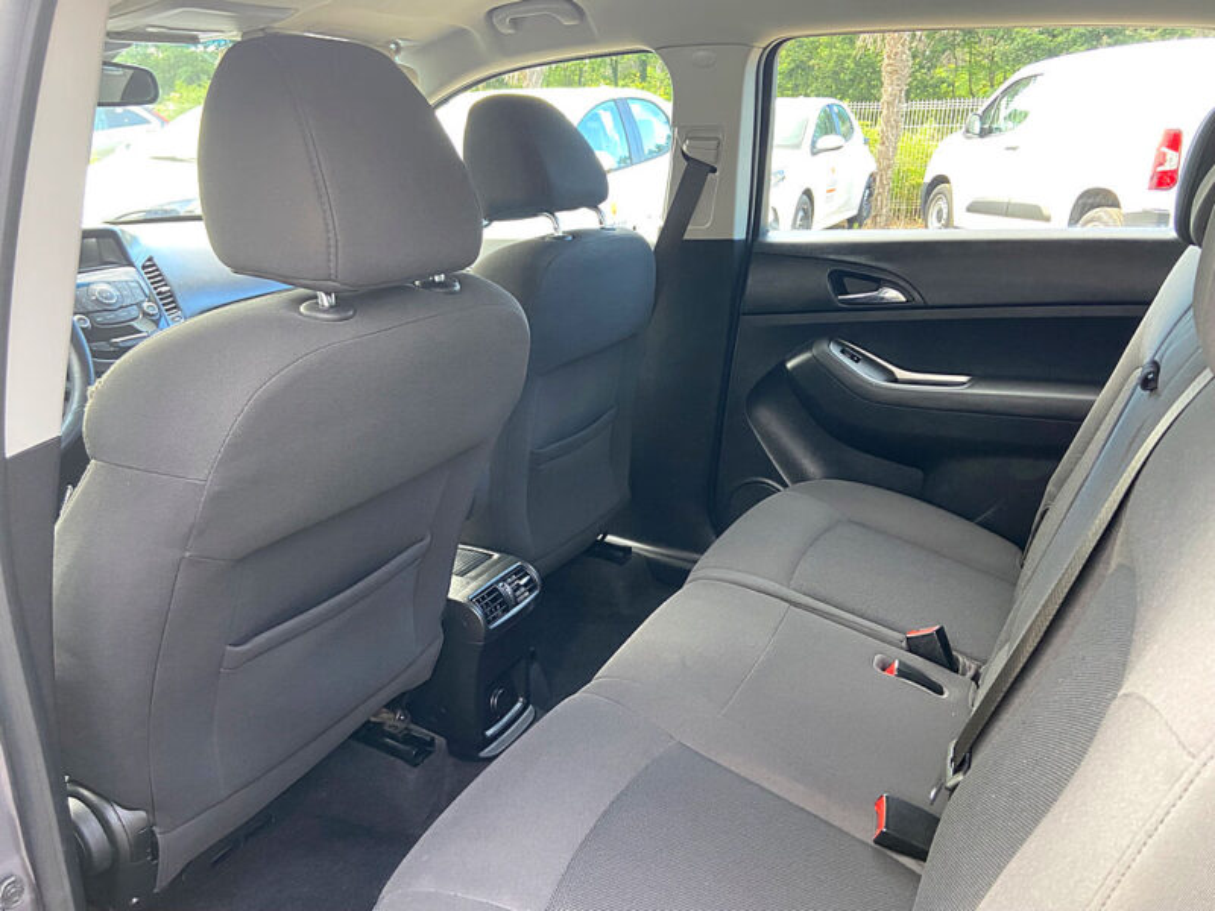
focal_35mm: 26
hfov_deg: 67.3
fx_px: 913
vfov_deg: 53.1
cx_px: 608
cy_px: 456
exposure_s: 1/94
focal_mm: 4.25
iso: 125
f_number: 1.8
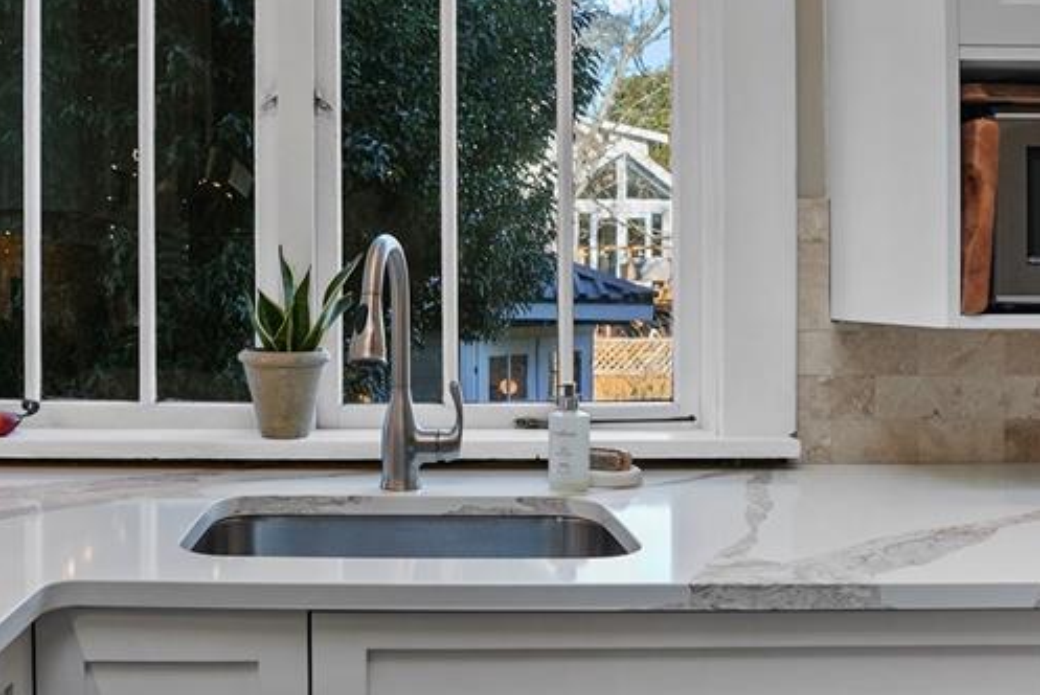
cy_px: 257
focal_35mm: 35
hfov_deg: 53.9
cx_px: 395
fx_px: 1012
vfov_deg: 37.7
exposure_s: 1/125
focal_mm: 17
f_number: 4
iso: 500
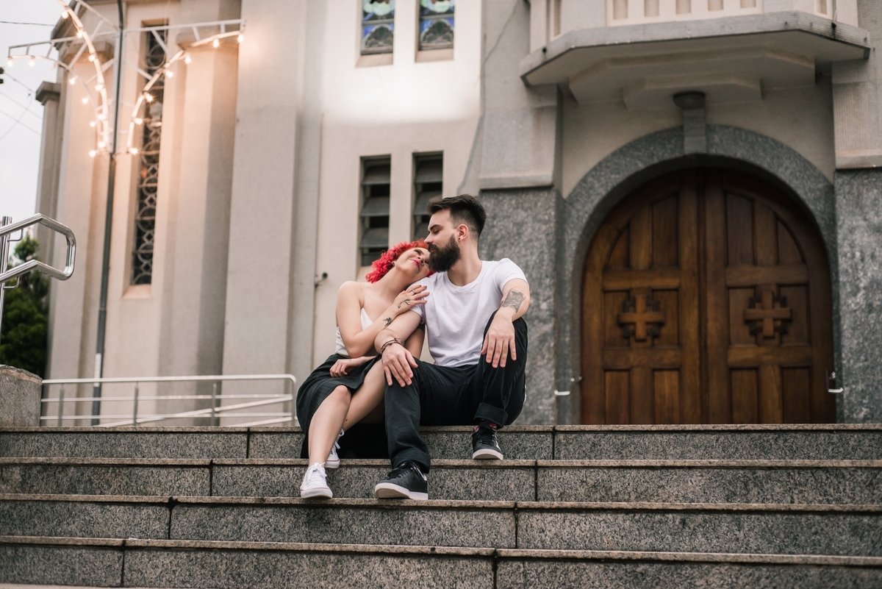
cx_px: 441
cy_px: 294
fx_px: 1225
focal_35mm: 50
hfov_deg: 39.6
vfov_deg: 27.0
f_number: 3.2
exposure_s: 1/250
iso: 400
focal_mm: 50
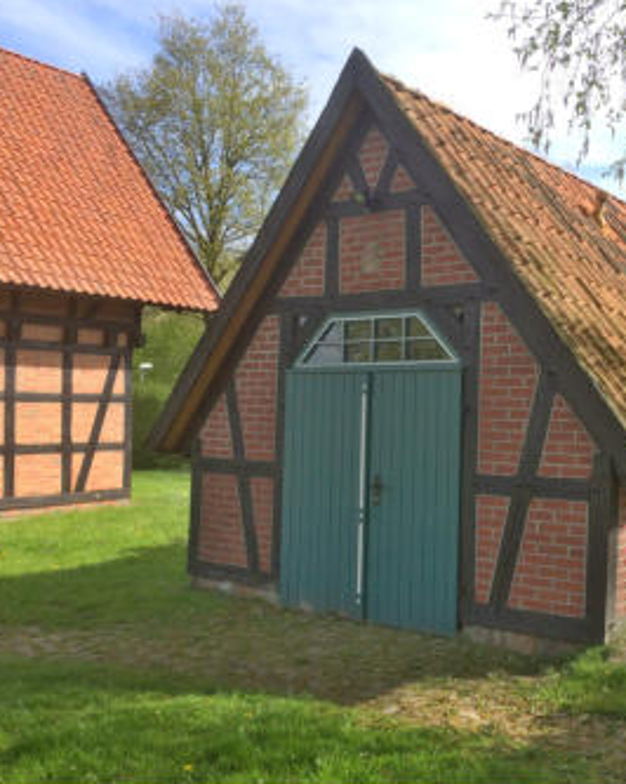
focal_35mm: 38
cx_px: 471
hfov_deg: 38.1
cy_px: 393
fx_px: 881
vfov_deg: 48.0
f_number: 2.2
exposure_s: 1/1026
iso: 32
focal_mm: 4.15
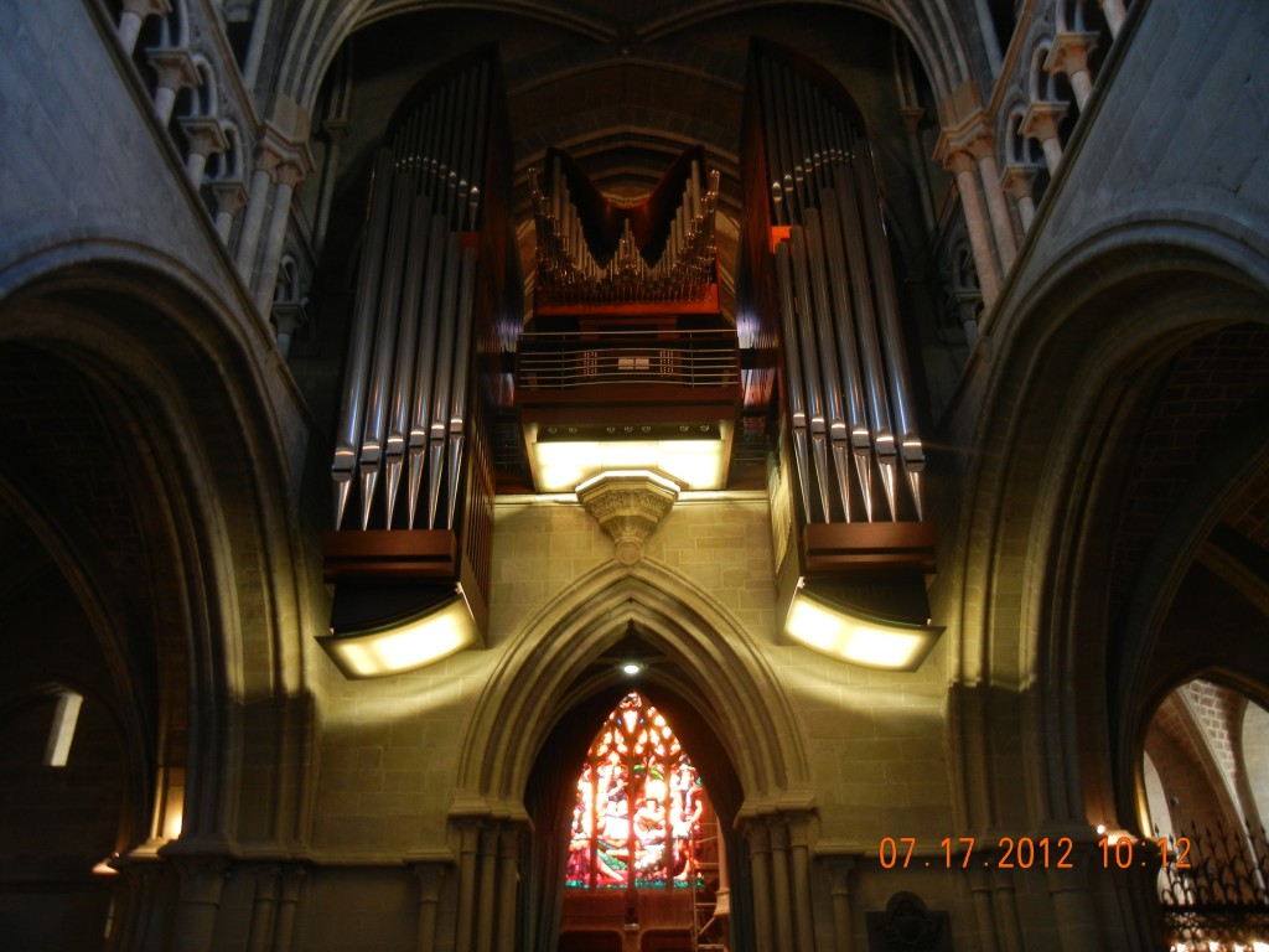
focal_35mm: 30
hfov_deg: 60.0
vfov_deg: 46.8
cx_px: 634
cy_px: 476
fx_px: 1100
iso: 200
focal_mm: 5.4
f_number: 3.5
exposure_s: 1/5.3
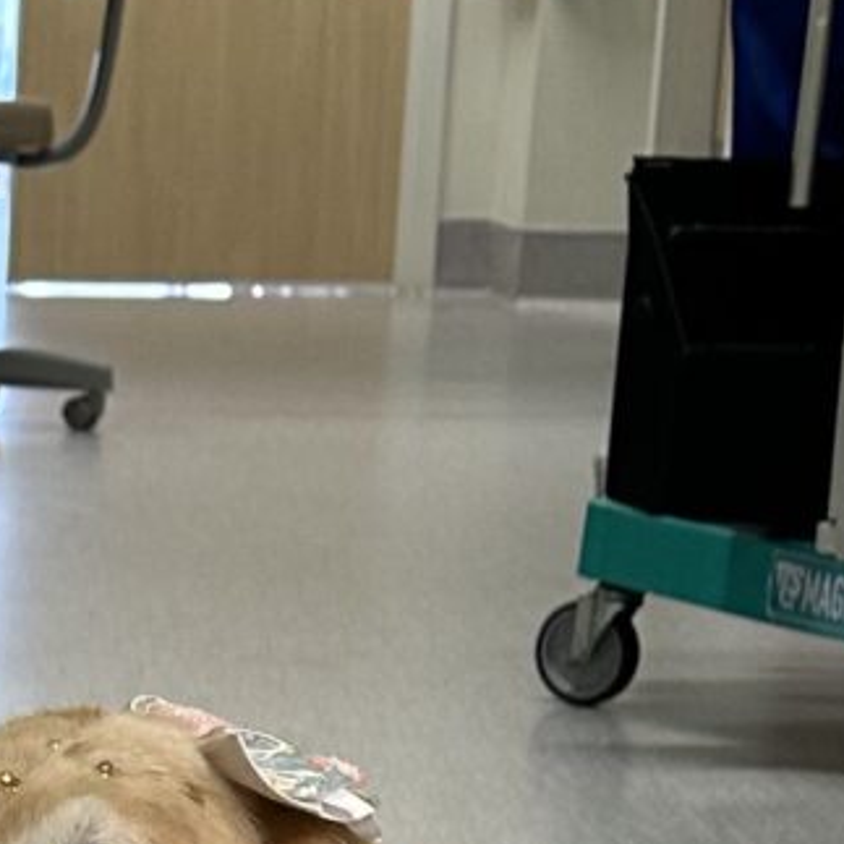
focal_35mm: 168
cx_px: -455
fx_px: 4634
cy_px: 1259
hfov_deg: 10.1
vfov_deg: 10.1
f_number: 1.78
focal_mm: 6.86
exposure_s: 1/60
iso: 125
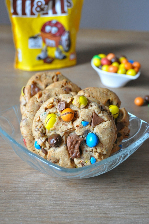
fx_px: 420
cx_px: 74
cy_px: 112
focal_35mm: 68
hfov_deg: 20.1
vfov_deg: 29.9
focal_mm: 45
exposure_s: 1/60.2
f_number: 5.3
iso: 1100
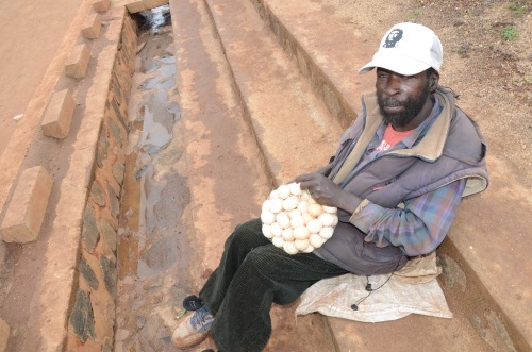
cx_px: 266
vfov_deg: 47.7
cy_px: 176
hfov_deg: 67.5
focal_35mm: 27
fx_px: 398
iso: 100
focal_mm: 18
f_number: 6.3
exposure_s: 1/100
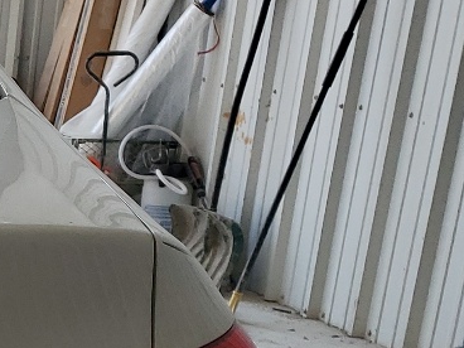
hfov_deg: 14.3
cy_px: 507
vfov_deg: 12.5
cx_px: -482
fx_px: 1515
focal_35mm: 113
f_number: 1.5
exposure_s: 1/1250
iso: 50
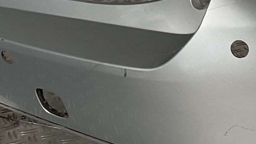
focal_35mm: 123
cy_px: -18
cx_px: 221
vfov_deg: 9.7
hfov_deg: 17.2
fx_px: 835
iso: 25
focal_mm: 3
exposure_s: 1/120
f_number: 1.8
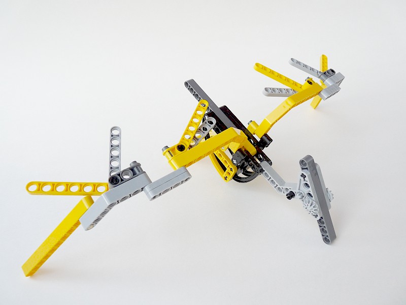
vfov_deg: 51.4
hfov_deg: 65.3
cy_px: 152
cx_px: 203
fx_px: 317
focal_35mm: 27
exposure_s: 1/125
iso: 100
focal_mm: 4.8
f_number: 3.2
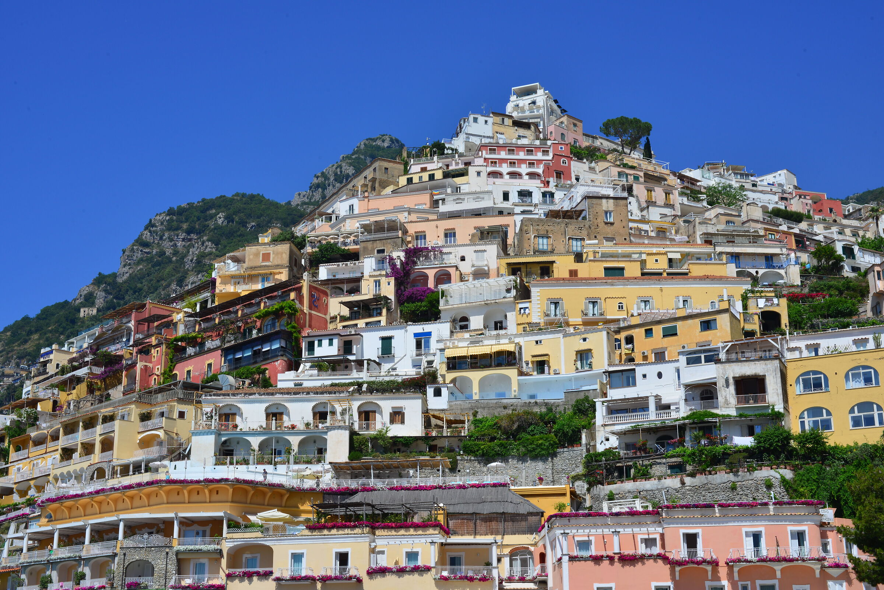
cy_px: 295
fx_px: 1228
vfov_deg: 27.0
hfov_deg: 39.6
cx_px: 442
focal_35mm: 50
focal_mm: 50
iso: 125
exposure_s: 1/125
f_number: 16
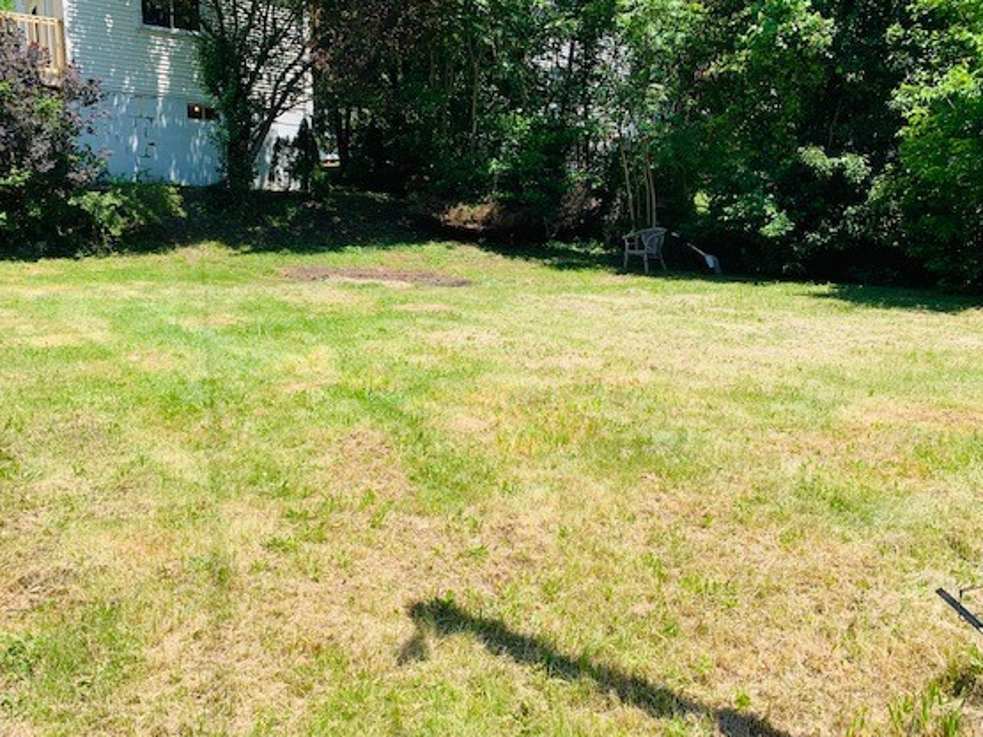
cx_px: 462
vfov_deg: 46.8
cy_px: 365
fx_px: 852
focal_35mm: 30
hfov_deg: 59.9
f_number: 1.8
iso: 25
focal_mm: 4.25
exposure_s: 1/1490
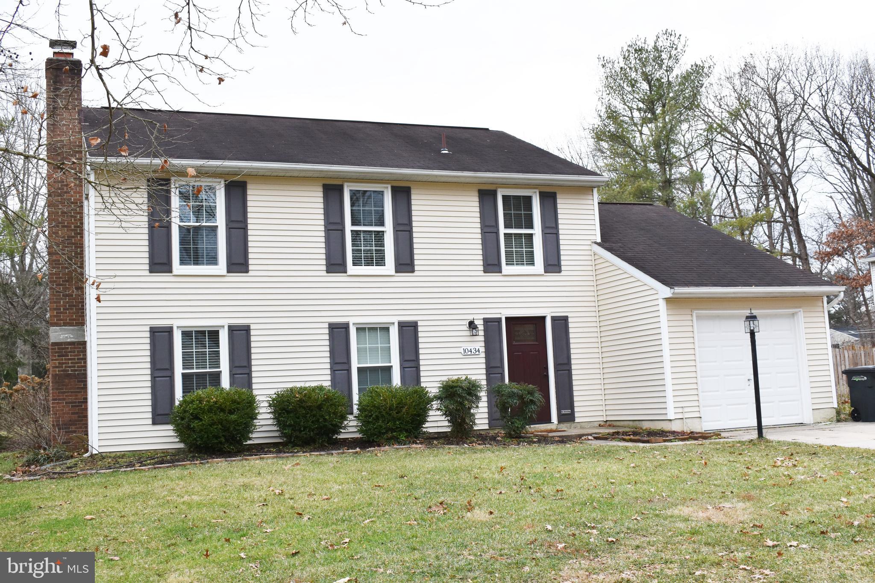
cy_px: 292
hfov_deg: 49.6
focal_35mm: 39
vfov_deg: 34.2
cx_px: 438
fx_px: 948
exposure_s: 1/200
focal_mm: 26
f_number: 7.1
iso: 400
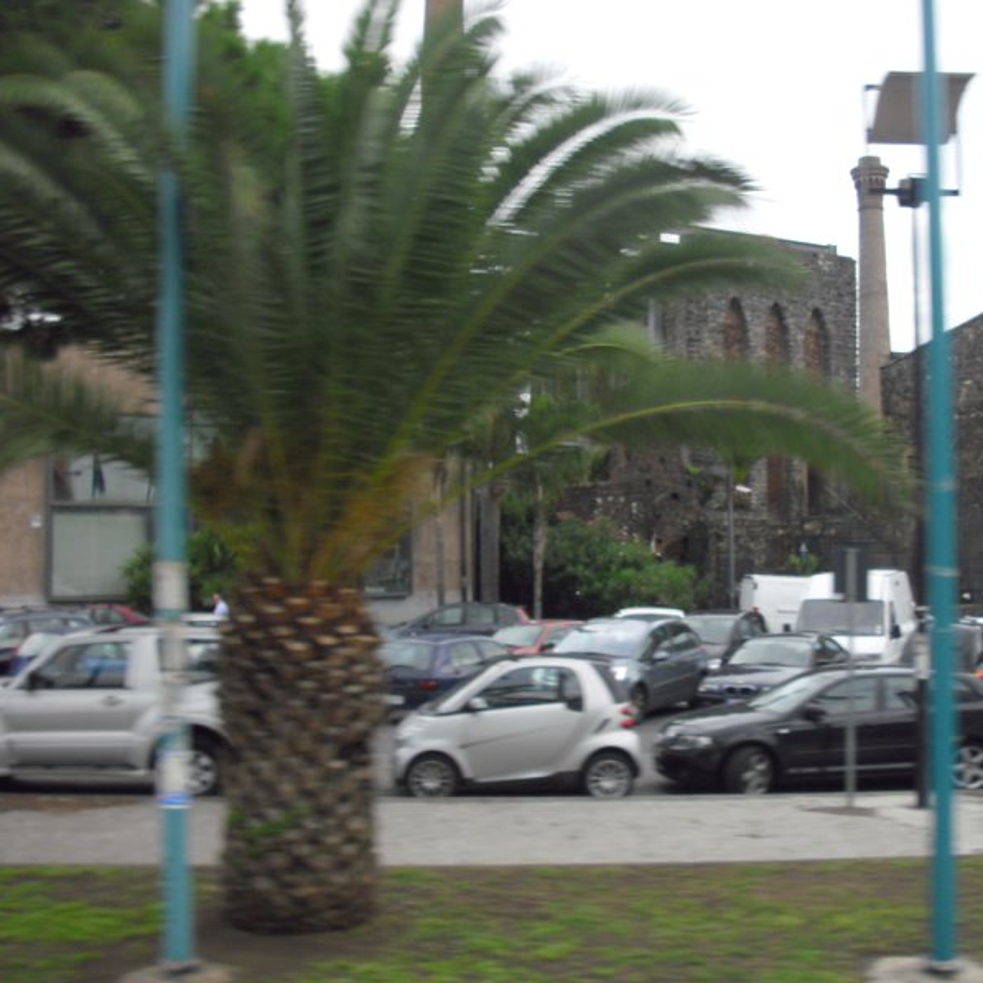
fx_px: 1446
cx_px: 627
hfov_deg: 37.3
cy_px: 492
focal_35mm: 45
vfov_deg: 37.6
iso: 100
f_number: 8
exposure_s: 1/100
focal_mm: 6.2
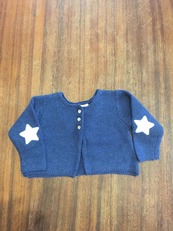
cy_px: 116
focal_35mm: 29
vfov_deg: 61.7
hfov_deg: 48.2
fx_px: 193
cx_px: 86
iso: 200
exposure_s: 1/8
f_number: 2.2
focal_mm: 4.15
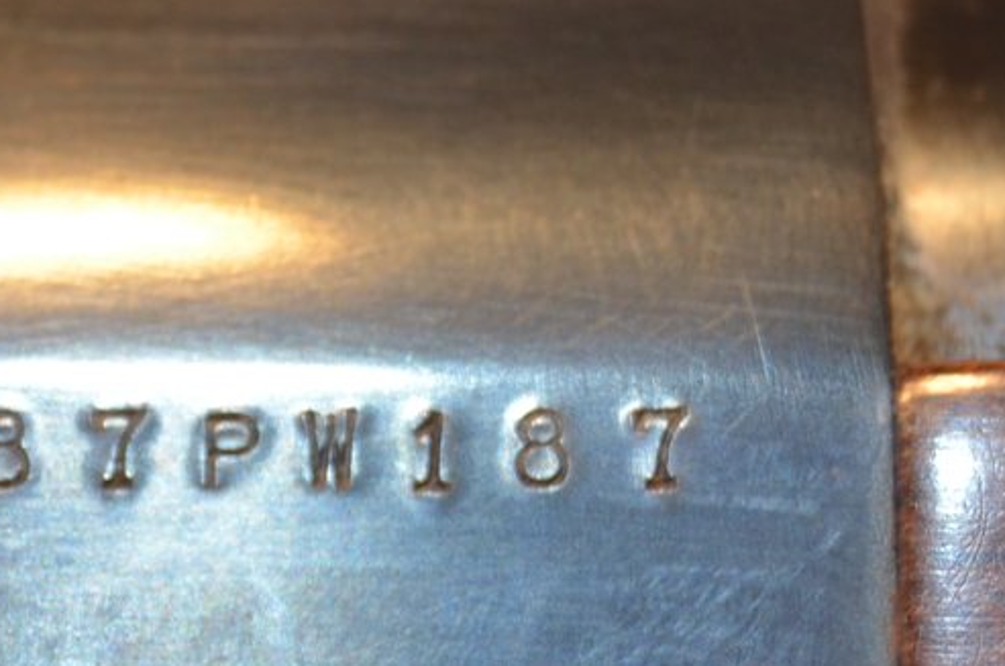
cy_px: 366
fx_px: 7992
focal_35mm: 287
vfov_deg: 4.8
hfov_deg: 7.2
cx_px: 190
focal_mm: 55
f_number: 5.6
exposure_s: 1/60
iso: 280
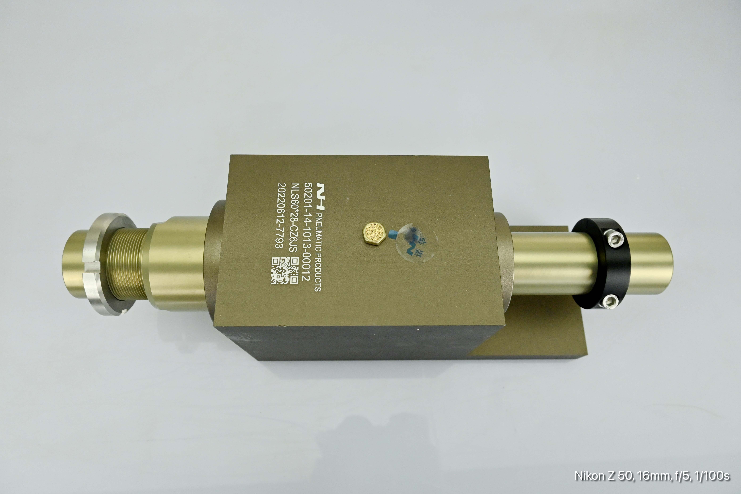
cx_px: 370
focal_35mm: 24
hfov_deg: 73.7
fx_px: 494
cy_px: 247
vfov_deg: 53.1
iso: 1000
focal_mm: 16
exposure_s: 1/100
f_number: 5
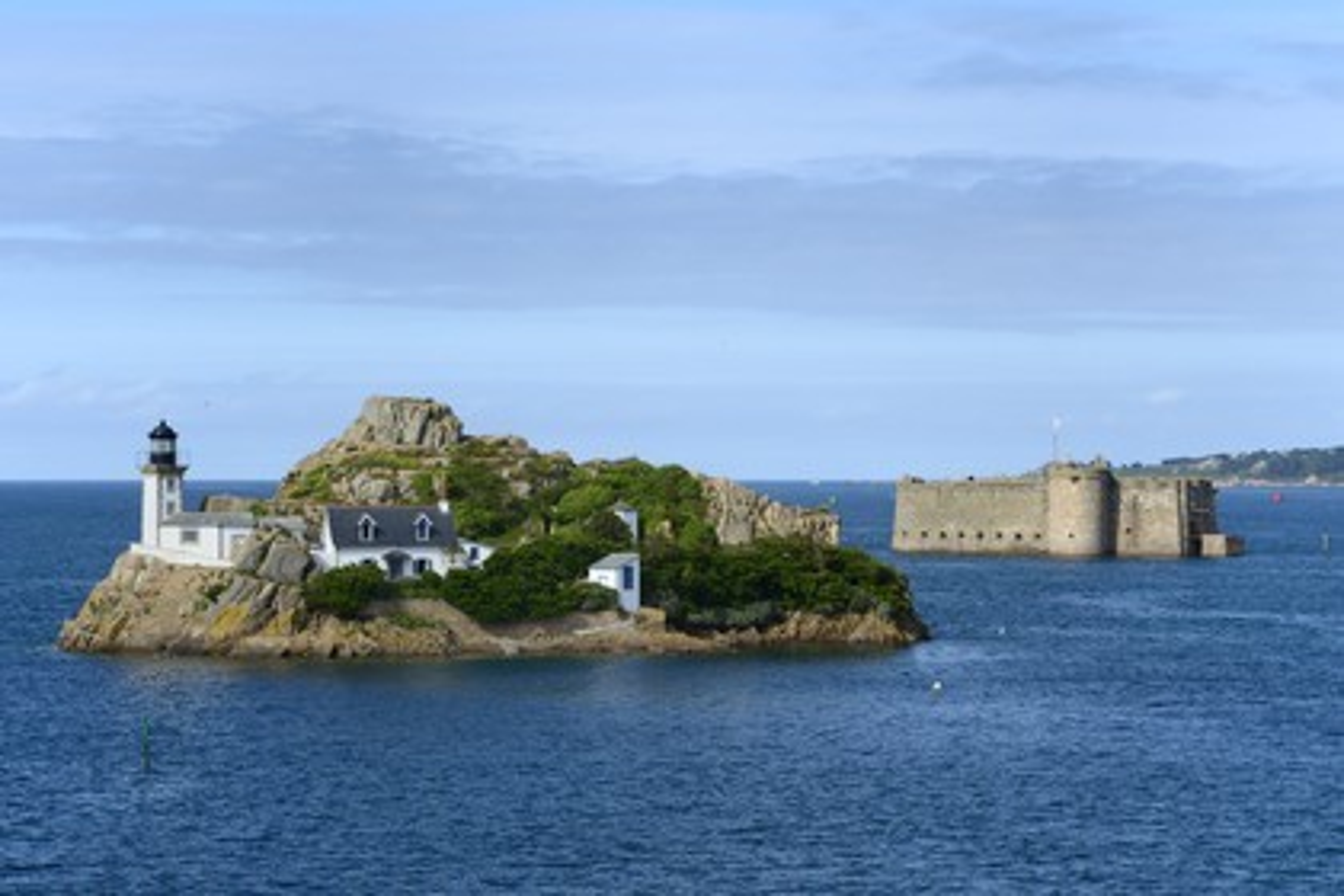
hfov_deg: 20.0
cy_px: 448
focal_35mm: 102
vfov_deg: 13.4
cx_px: 672
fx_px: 3808
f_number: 14
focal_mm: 102
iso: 200
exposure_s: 1/250
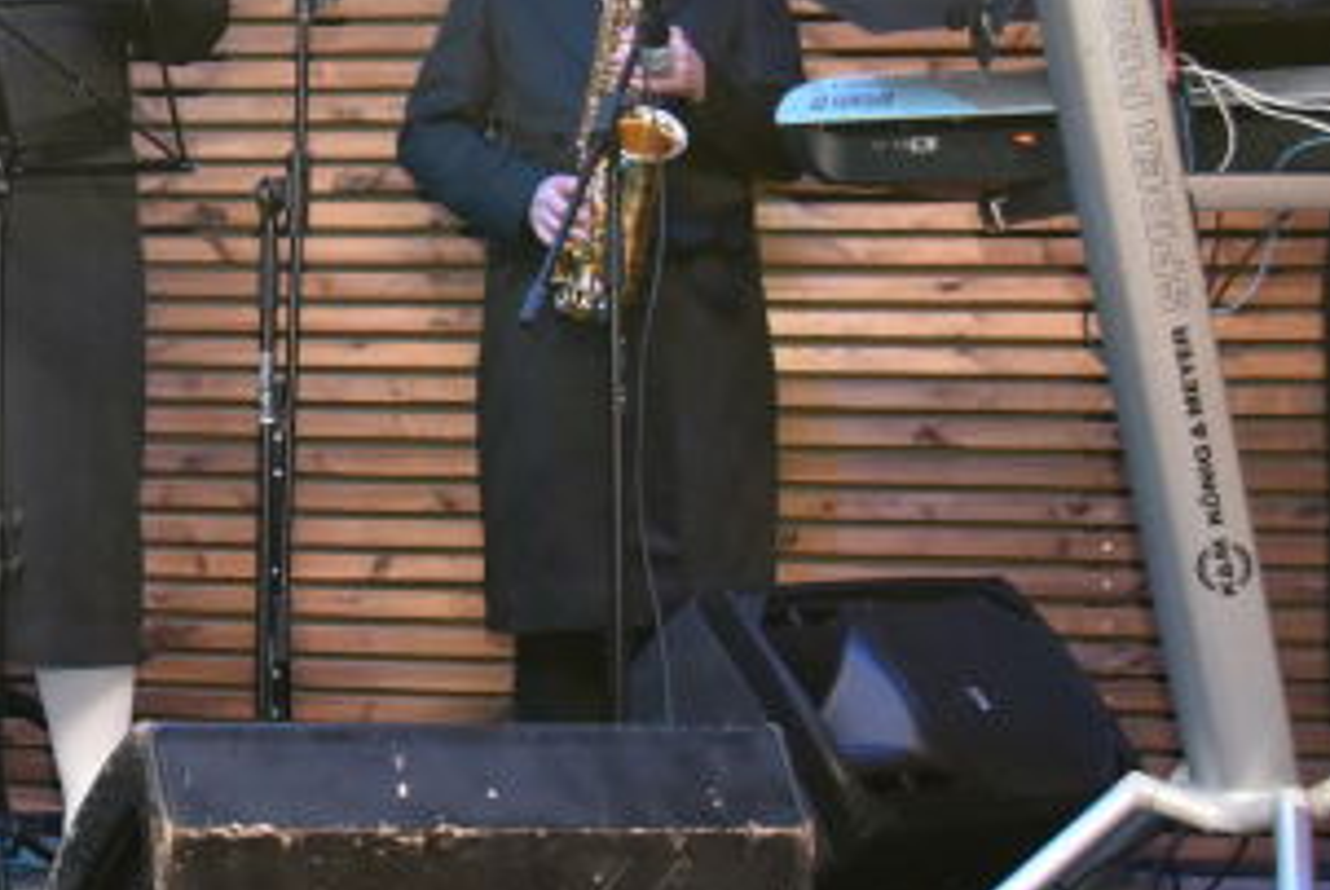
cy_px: 227
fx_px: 3883
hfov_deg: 18.2
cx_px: -361
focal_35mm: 105
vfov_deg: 13.0
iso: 800
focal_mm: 31
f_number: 4
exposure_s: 1/125
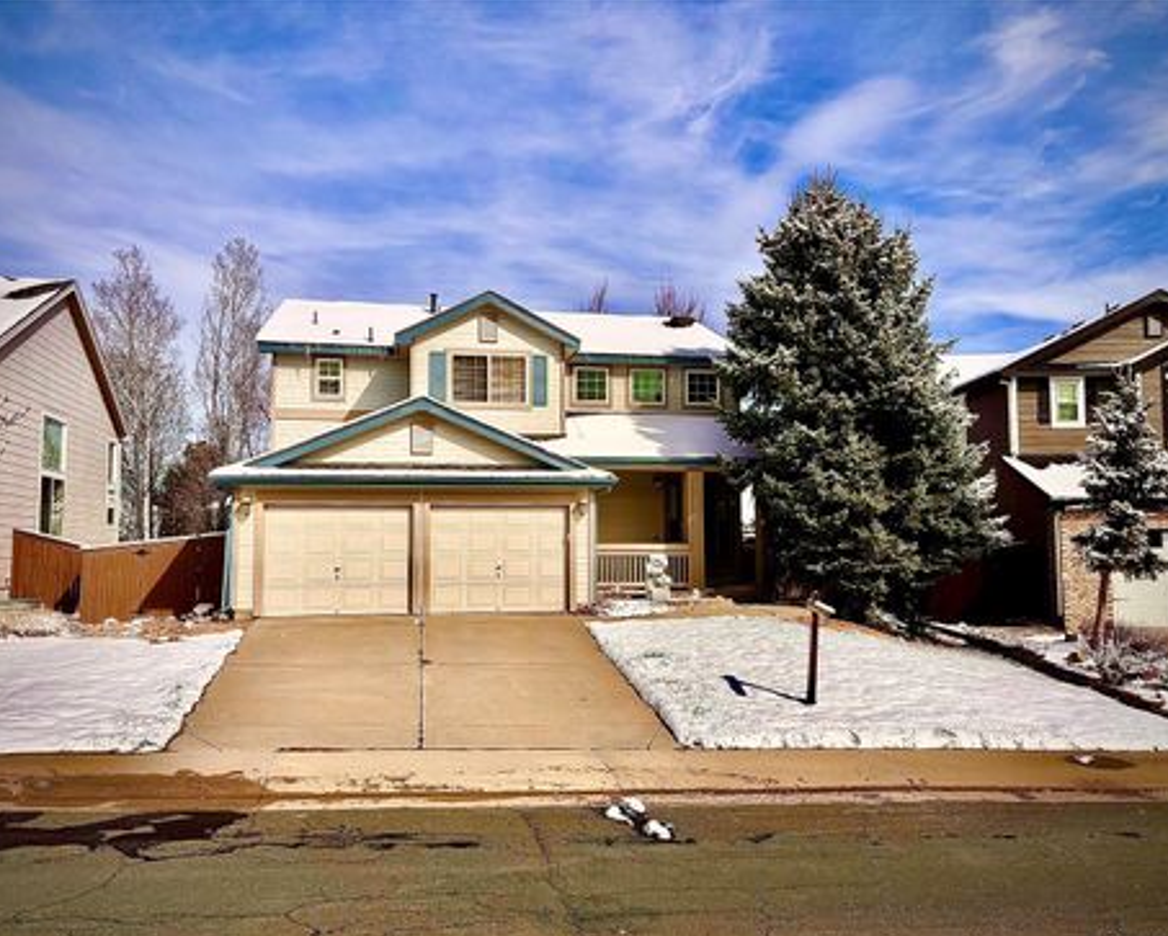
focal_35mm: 28
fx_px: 969
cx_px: 575
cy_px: 481
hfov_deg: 62.2
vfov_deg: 51.6
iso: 50
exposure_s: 1/7692
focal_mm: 5.96
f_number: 1.6
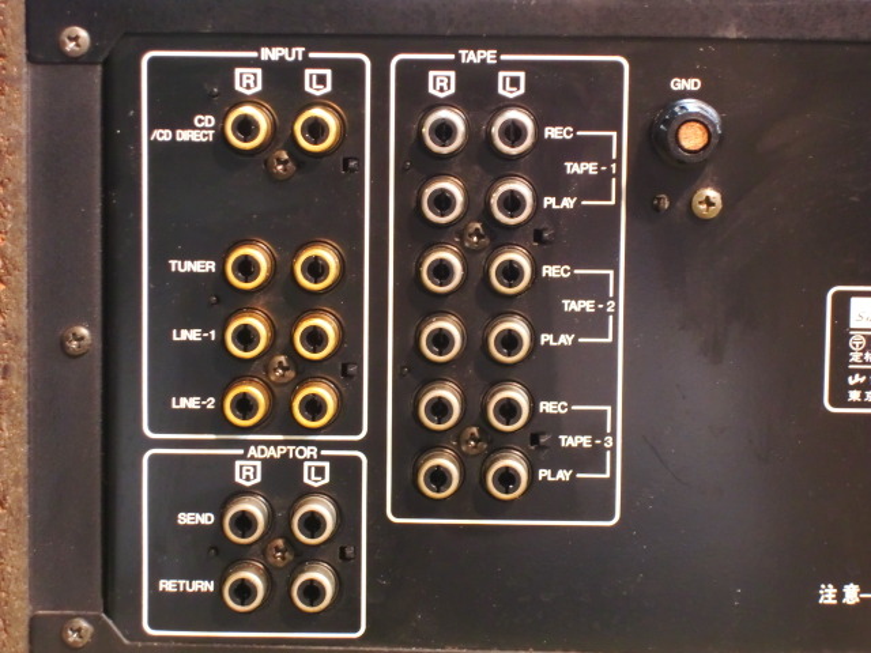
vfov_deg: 15.9
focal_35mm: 93
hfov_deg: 21.1
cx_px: 436
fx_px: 2340
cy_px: 326
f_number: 5.2
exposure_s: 1/3.33
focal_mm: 16.5
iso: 400
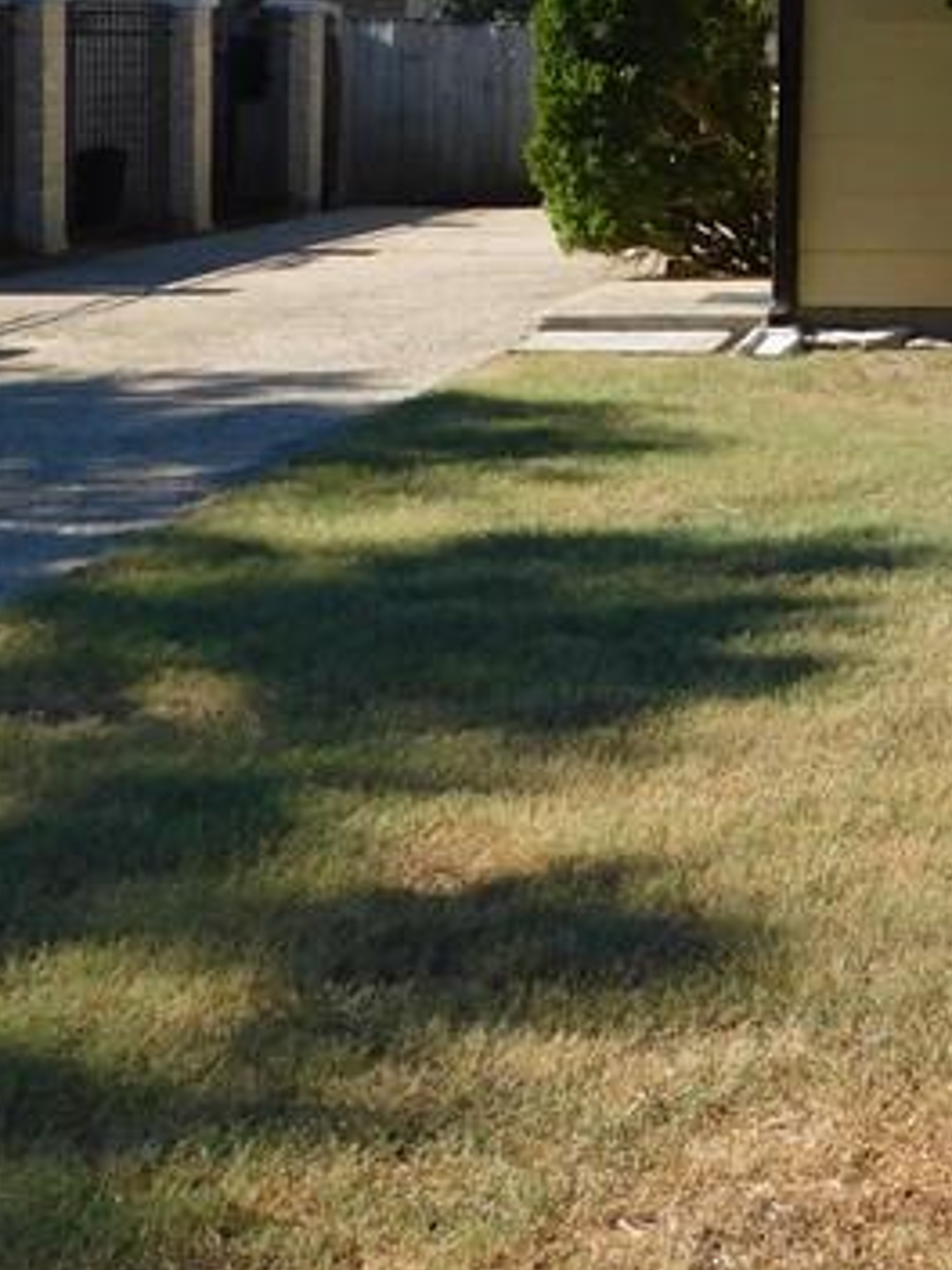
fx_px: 2457
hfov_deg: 18.7
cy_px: 47
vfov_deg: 27.5
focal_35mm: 67
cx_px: 1529
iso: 125
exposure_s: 1/1250
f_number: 3
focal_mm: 4
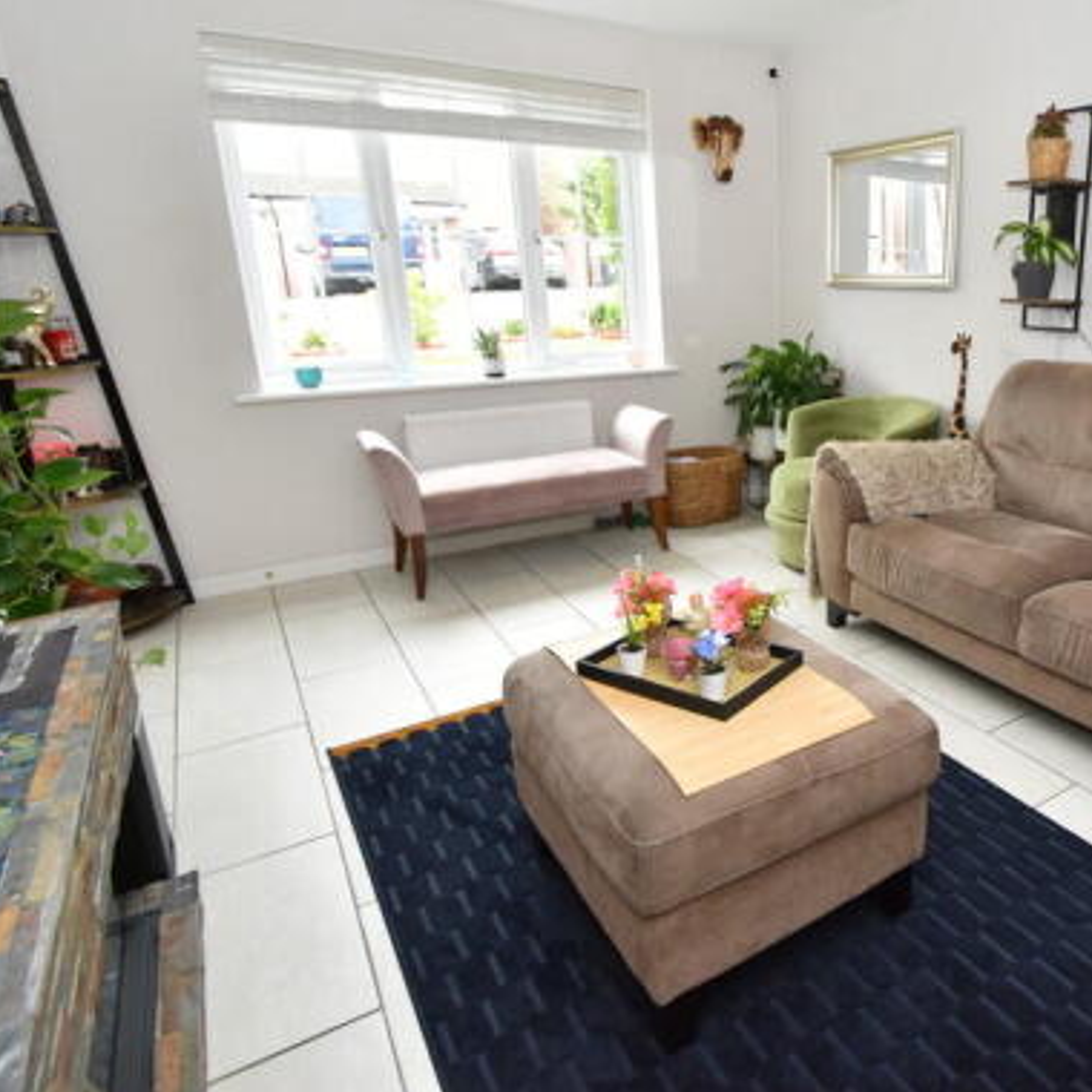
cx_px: 838
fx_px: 785
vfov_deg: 69.4
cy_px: 487
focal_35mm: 22
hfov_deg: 64.8
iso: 800
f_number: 5
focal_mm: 10
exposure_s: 1/100
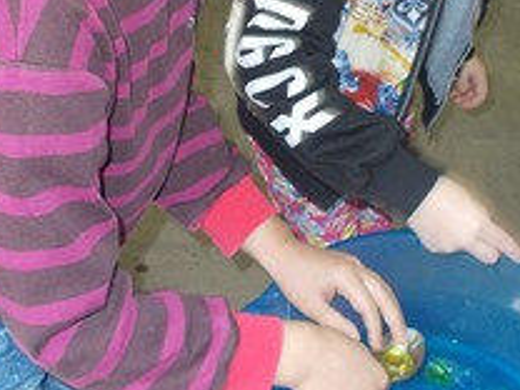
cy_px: 89
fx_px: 1037
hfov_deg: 28.2
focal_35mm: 69
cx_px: 274
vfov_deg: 21.1
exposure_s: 1/25
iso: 200
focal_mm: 4.6
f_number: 3.2
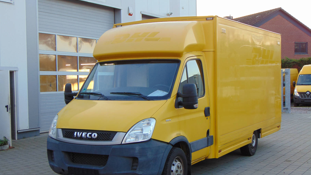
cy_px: 101
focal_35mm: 55
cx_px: 156
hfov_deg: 37.9
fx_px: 453
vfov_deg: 21.8
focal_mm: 9
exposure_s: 1/40
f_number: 3.5
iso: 80
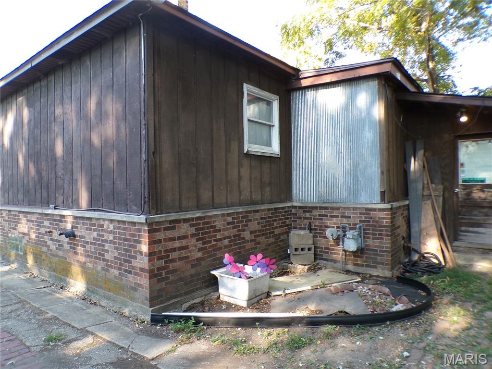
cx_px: 246
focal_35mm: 24
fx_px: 341
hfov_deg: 71.6
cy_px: 184
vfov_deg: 56.8
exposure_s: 1/60
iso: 100
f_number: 3
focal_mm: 4.3
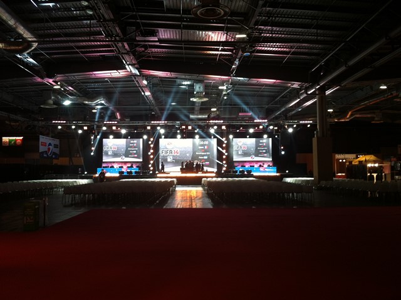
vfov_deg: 40.6
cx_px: 200
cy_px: 150
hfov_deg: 52.7
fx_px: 405
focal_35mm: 35
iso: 80
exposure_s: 1/15
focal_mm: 3.85
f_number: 2.8
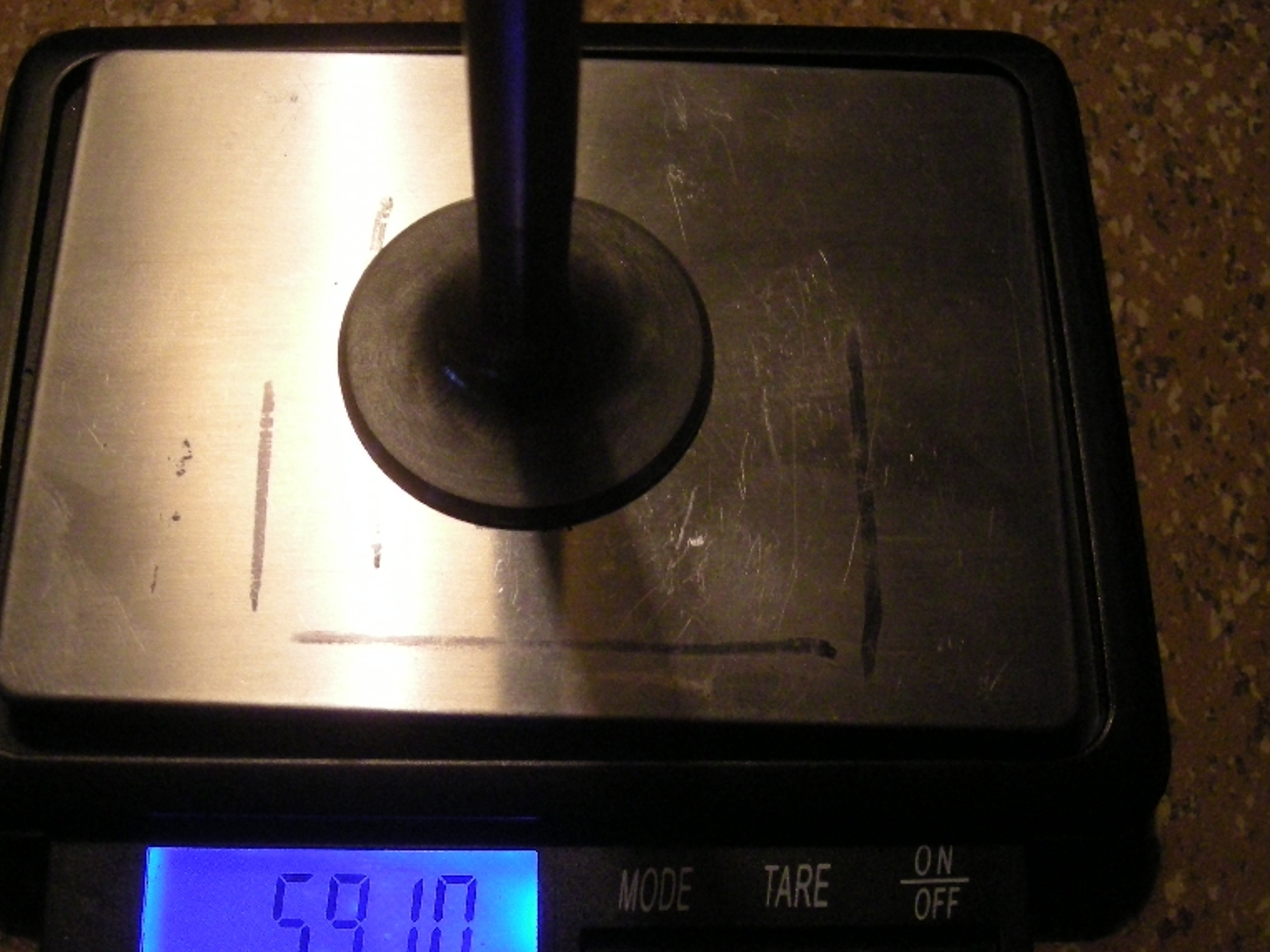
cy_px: 546
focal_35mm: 47
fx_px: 1724
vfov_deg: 30.8
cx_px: 571
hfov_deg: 40.4
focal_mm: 5.7
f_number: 2.8
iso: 400
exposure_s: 1/60.6
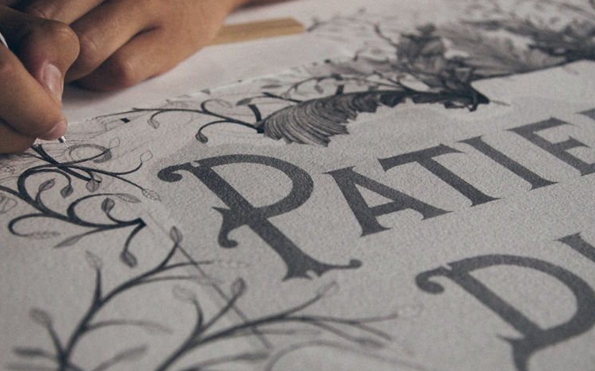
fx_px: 665
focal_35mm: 41
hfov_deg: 48.1
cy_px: 193
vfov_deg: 31.2
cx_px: 261
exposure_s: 1/40
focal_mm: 4.12
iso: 50
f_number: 2.4
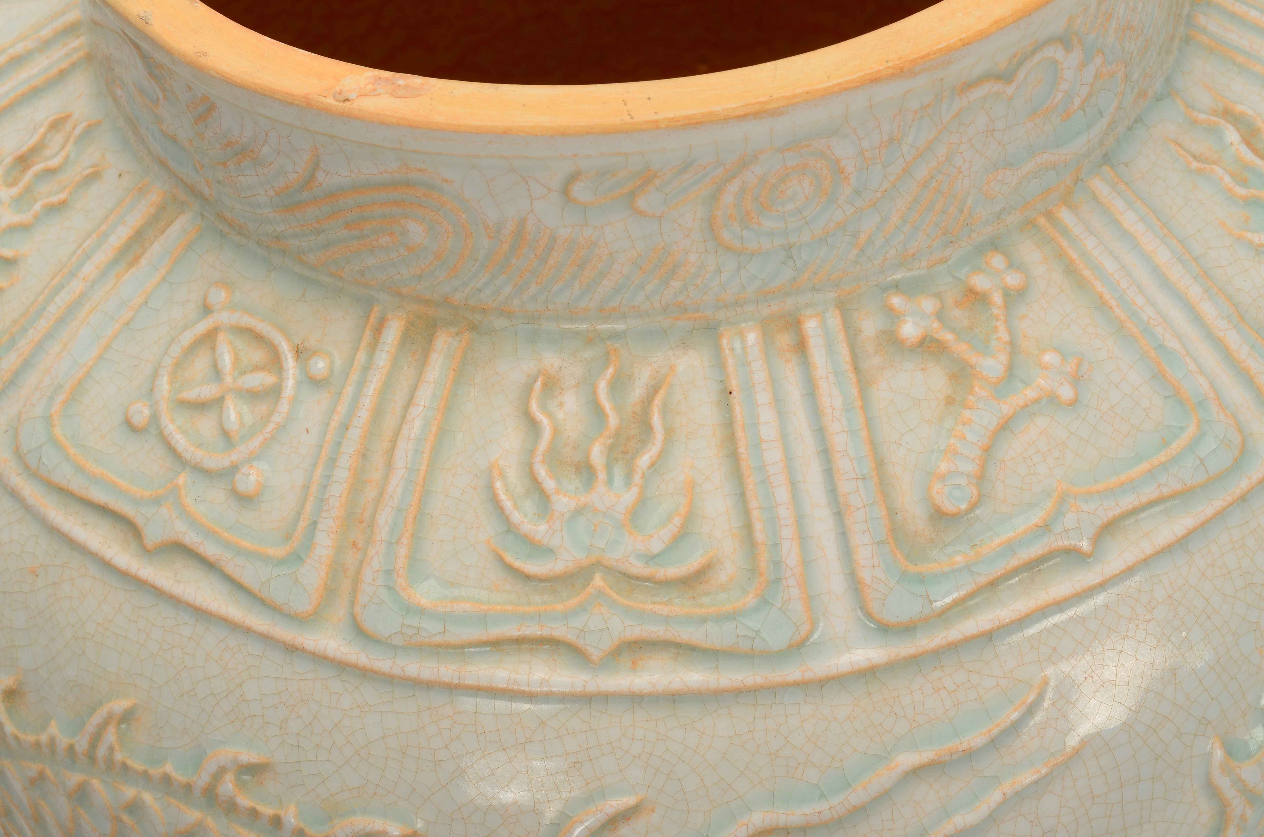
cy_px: 418
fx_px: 2365
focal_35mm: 68
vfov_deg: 20.1
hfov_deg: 29.9
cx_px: 632
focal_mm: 45
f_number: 18
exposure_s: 1/160
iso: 100
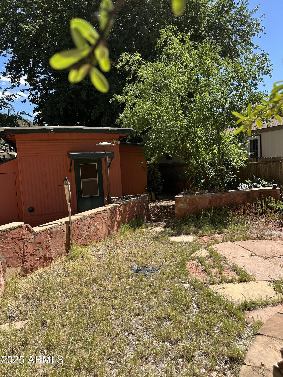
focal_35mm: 24
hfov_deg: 56.8
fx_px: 262
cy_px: 188
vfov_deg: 71.6
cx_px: 142
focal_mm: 6.86
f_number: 1.78
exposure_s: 1/2353
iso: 80
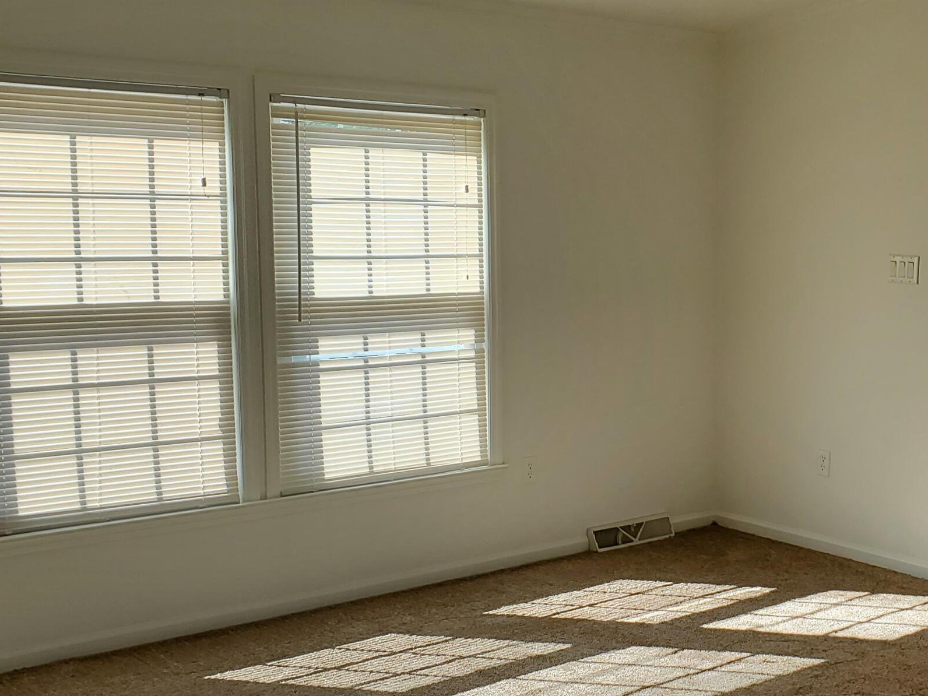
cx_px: 723
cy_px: 398
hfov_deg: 37.7
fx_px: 1314
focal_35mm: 49
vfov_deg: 29.6
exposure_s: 1/201
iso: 50
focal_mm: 4.3
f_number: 2.4
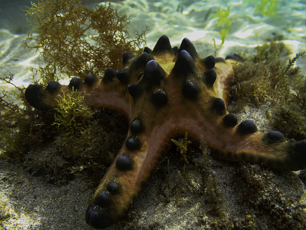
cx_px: 153
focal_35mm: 30
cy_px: 115
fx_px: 265
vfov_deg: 46.8
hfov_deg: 60.0
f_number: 6.3
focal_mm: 5.4
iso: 100
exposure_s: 1/60
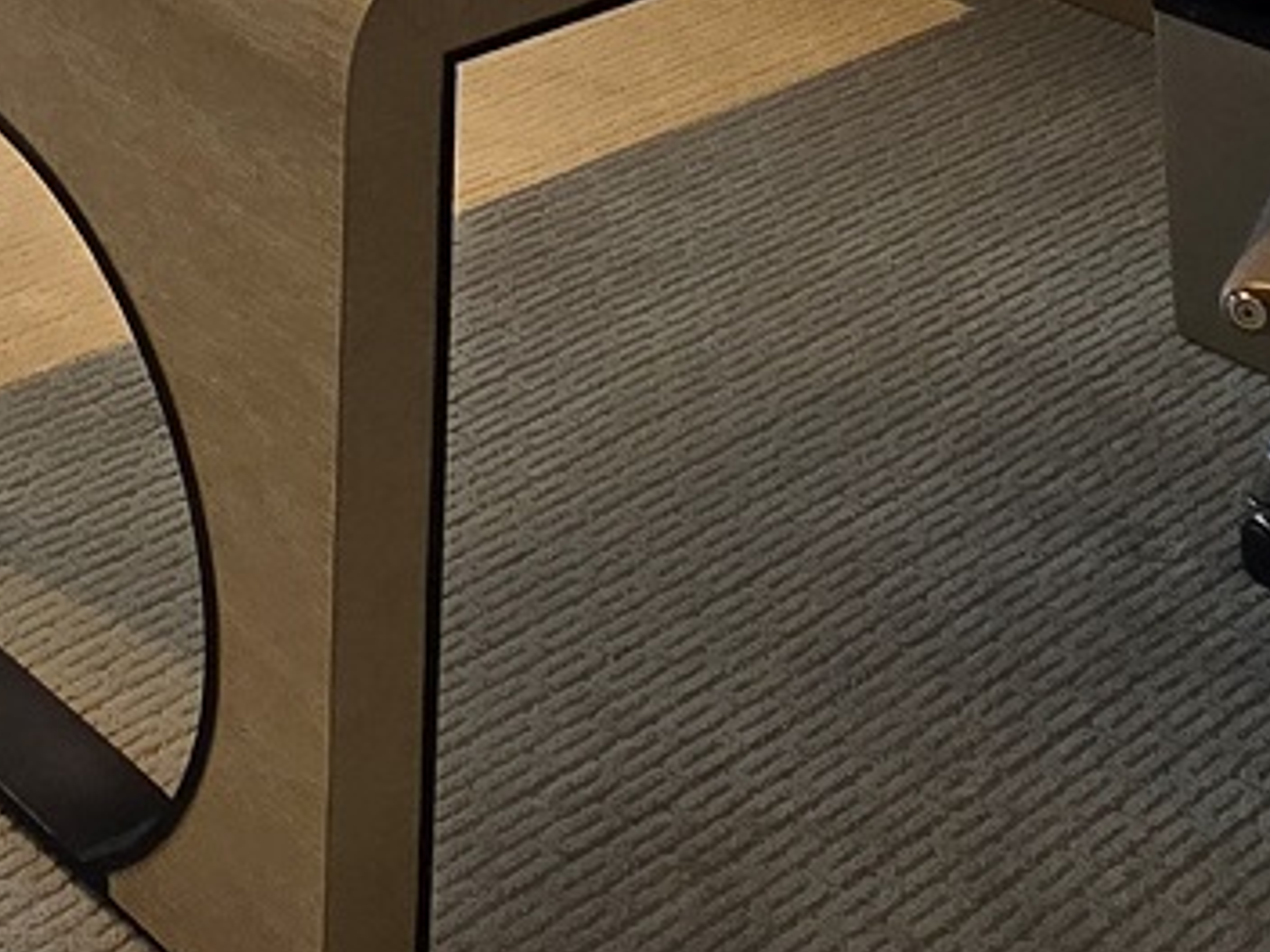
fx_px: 2605
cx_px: -404
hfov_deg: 23.9
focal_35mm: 71
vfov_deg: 16.5
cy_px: -869
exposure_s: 1/50
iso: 100
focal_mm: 2.2
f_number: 2.2
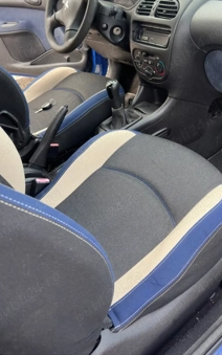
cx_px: 129
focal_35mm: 30
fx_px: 290
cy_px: 147
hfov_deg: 41.7
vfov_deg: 62.5
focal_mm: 6.86
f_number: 1.78
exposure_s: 1/121
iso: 125
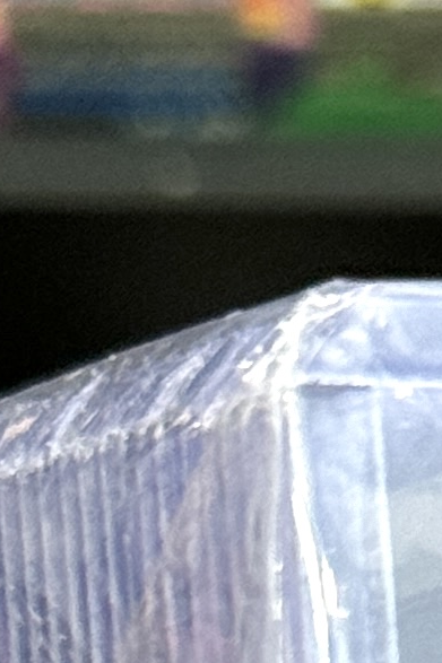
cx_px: 1098
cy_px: 1823
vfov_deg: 5.7
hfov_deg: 3.9
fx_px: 6320
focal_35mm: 343
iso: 250
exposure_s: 1/50
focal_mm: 6.86
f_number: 1.78
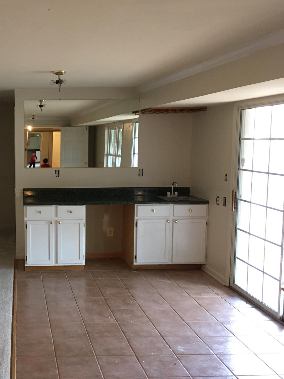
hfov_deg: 34.9
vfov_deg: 47.9
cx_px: 33
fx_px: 427
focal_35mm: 39
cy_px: 191
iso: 200
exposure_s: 1/17
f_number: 2.2
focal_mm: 4.15
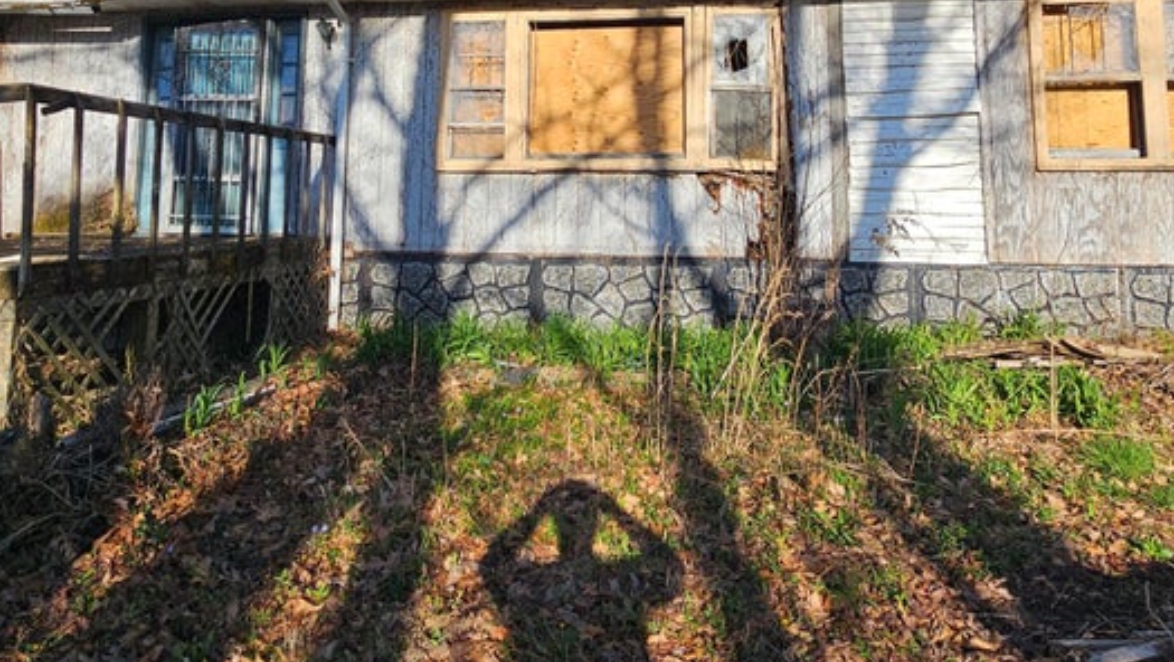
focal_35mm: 23
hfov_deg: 78.7
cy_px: 121
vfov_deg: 46.6
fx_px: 716
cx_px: 598
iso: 50
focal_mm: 2.2
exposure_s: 1/1941
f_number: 2.2
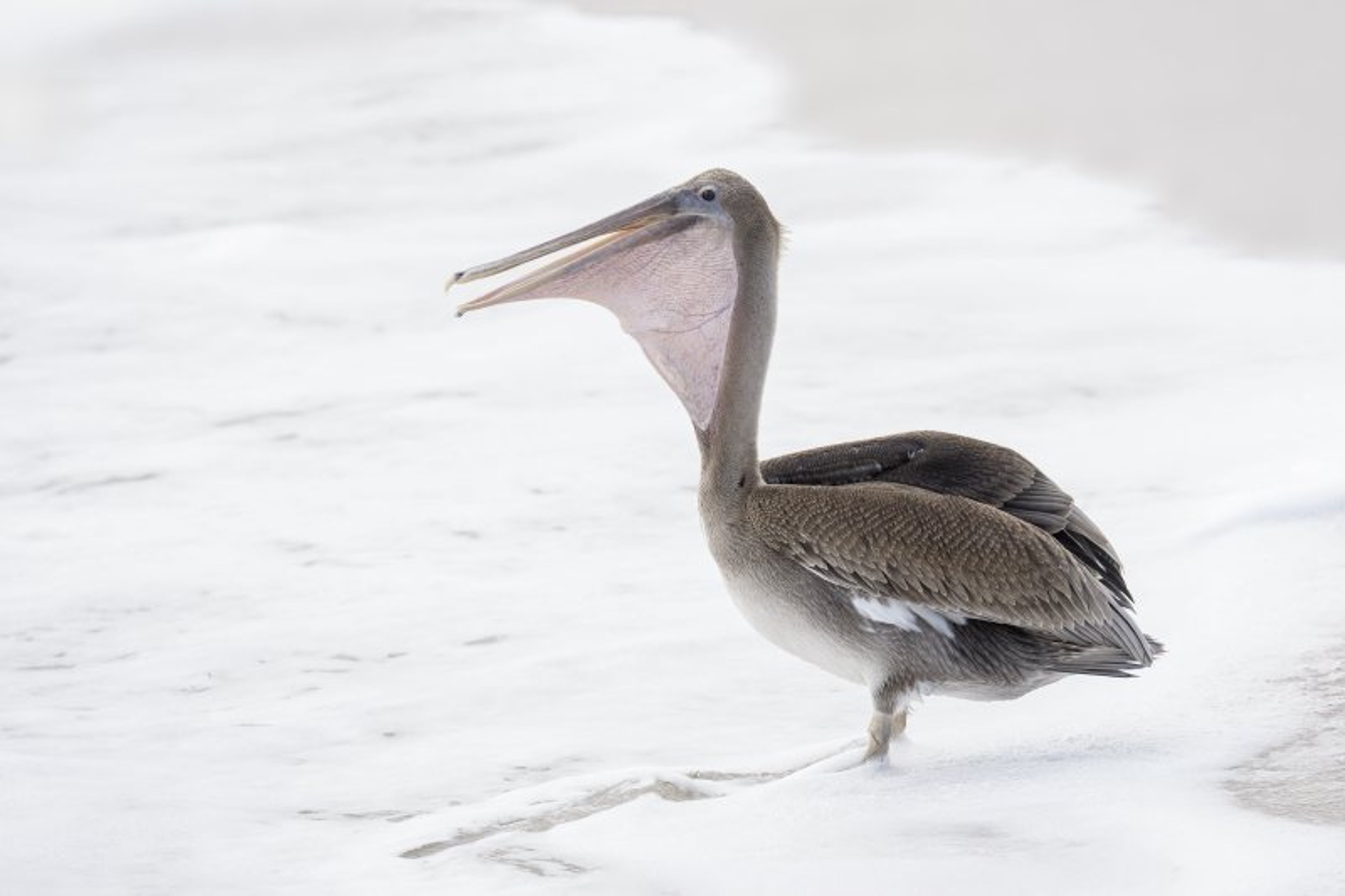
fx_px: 10458
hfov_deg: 7.4
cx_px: 672
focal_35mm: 280
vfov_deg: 4.9
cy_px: 448
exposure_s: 1/3200
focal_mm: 280
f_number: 6.3
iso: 2000
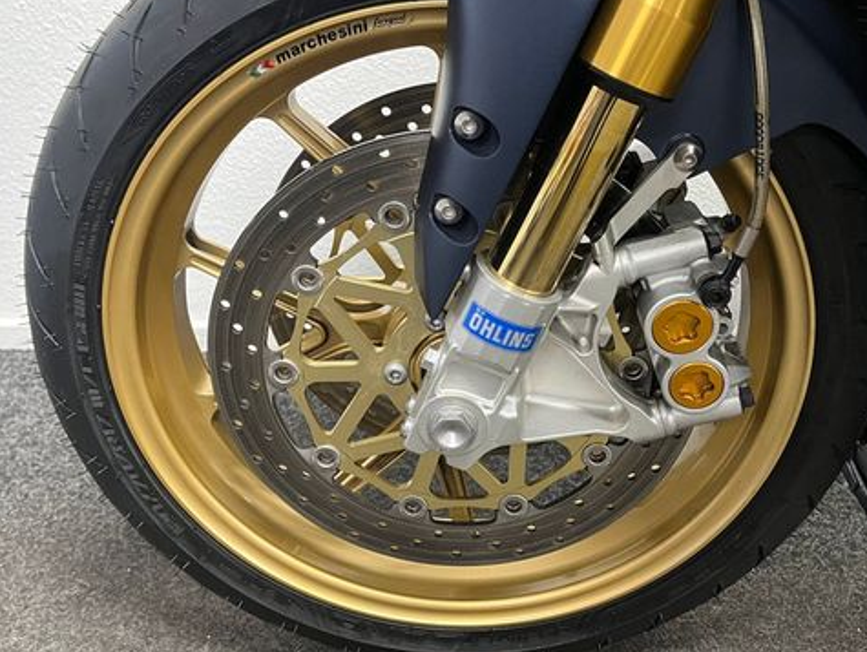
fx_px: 877
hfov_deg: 52.3
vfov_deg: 40.5
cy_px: 247
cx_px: 507
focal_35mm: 35
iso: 500
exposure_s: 1/33
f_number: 1.6
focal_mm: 5.1
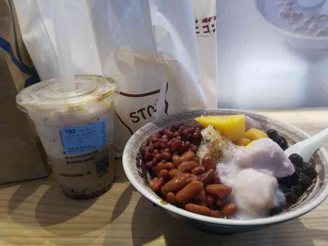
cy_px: 123
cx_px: 164
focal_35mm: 32
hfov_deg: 56.8
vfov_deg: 44.2
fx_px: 303
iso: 302
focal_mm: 4.5
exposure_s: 1/25
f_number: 2
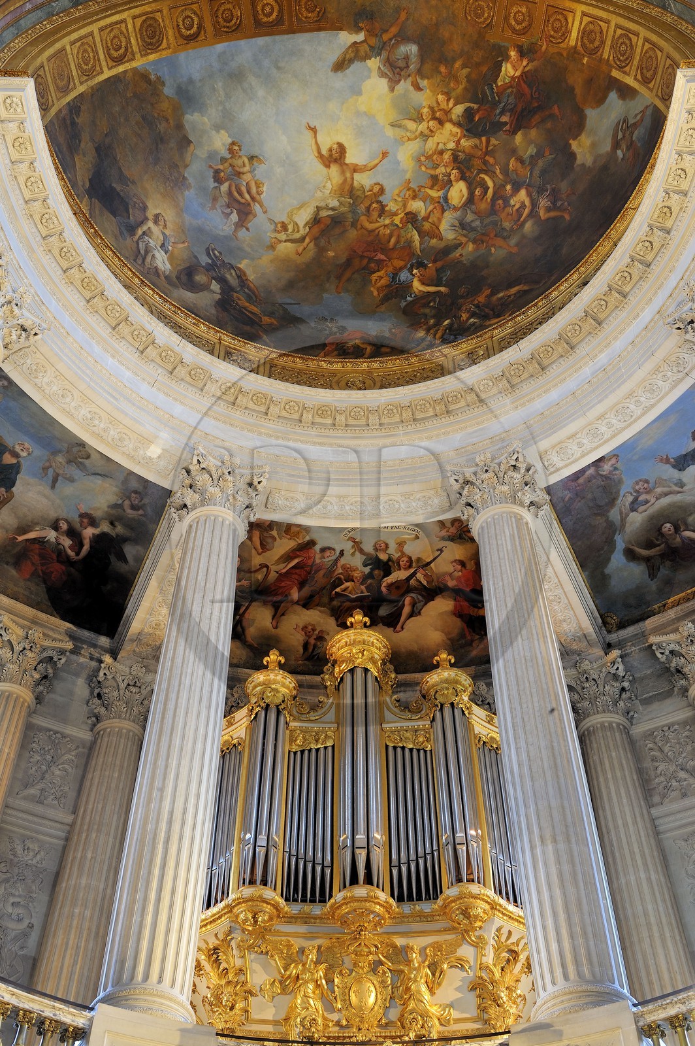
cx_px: 348
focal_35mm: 42
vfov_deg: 46.4
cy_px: 523
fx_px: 1218
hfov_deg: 31.8
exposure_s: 6
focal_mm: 42
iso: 200
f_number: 13
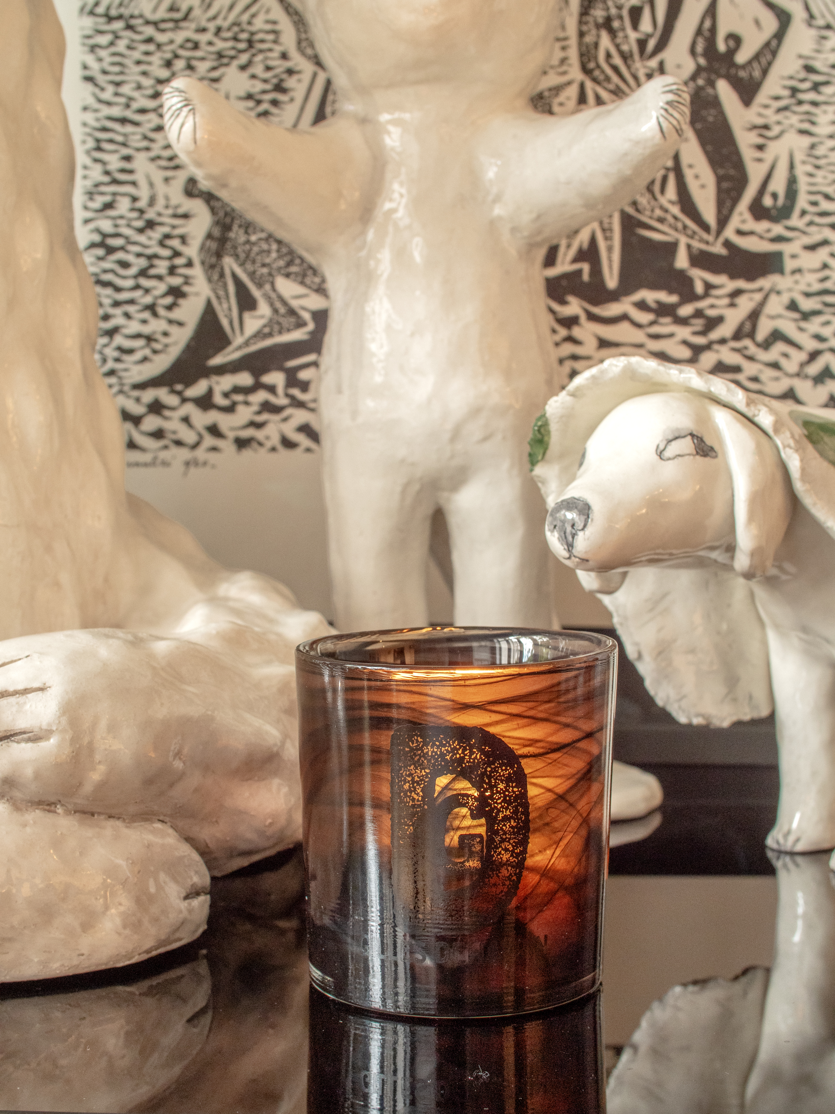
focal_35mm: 64
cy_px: 557
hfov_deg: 22.9
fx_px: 2058
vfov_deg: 30.3
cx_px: 418
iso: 800
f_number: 6.3
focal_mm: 32
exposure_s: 1/13
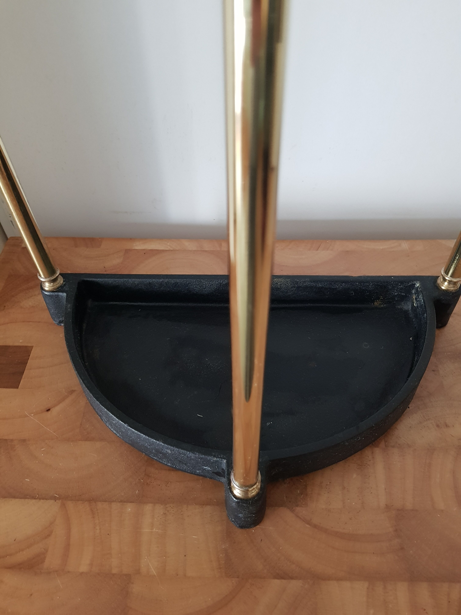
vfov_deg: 67.3
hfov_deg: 53.1
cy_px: 308
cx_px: 230
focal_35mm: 26
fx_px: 462
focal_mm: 4.3
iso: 200
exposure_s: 1/12
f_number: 1.7
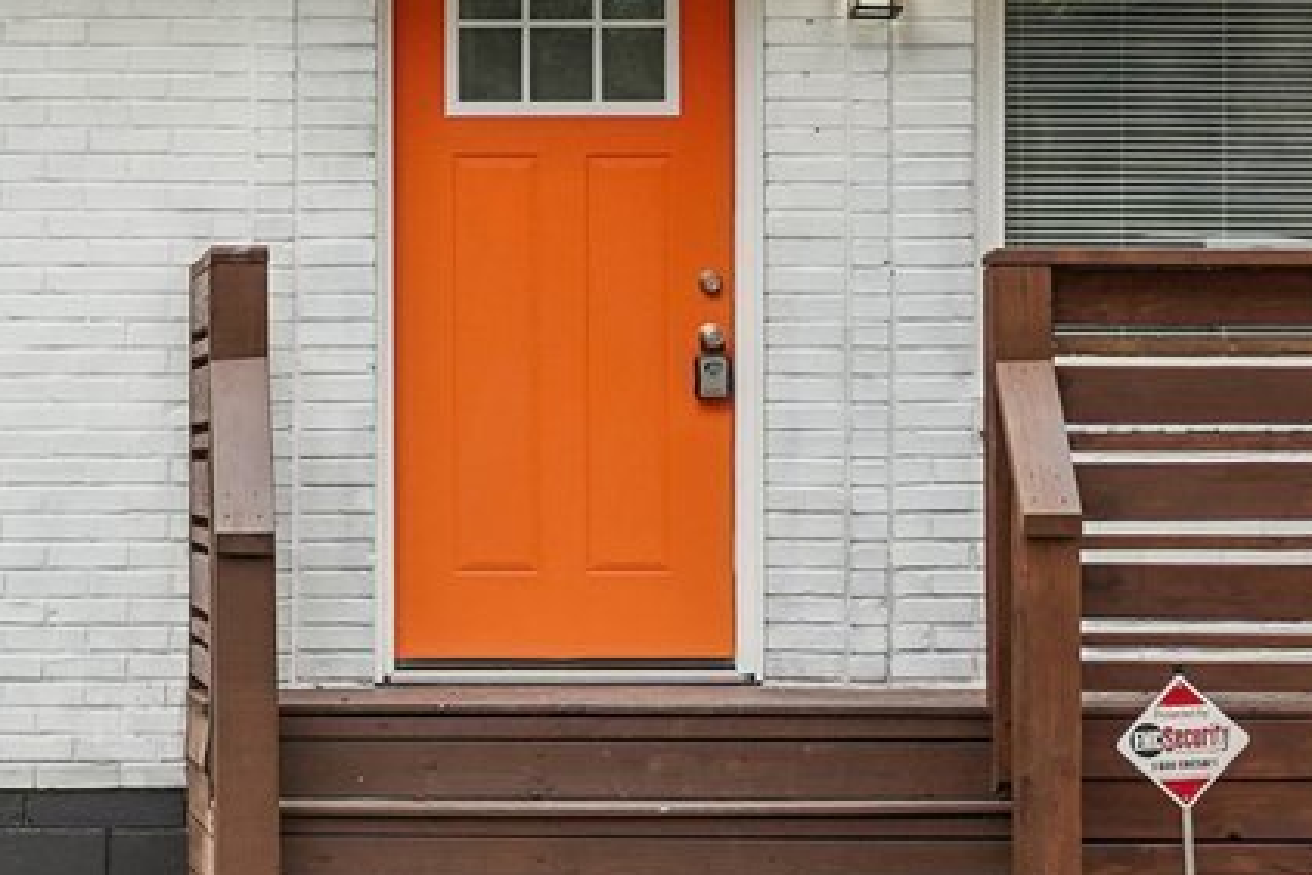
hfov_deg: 13.0
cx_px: 164
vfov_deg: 8.7
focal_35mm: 157
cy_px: 473
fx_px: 5737
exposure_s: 1/250
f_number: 8
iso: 800
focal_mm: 32.5
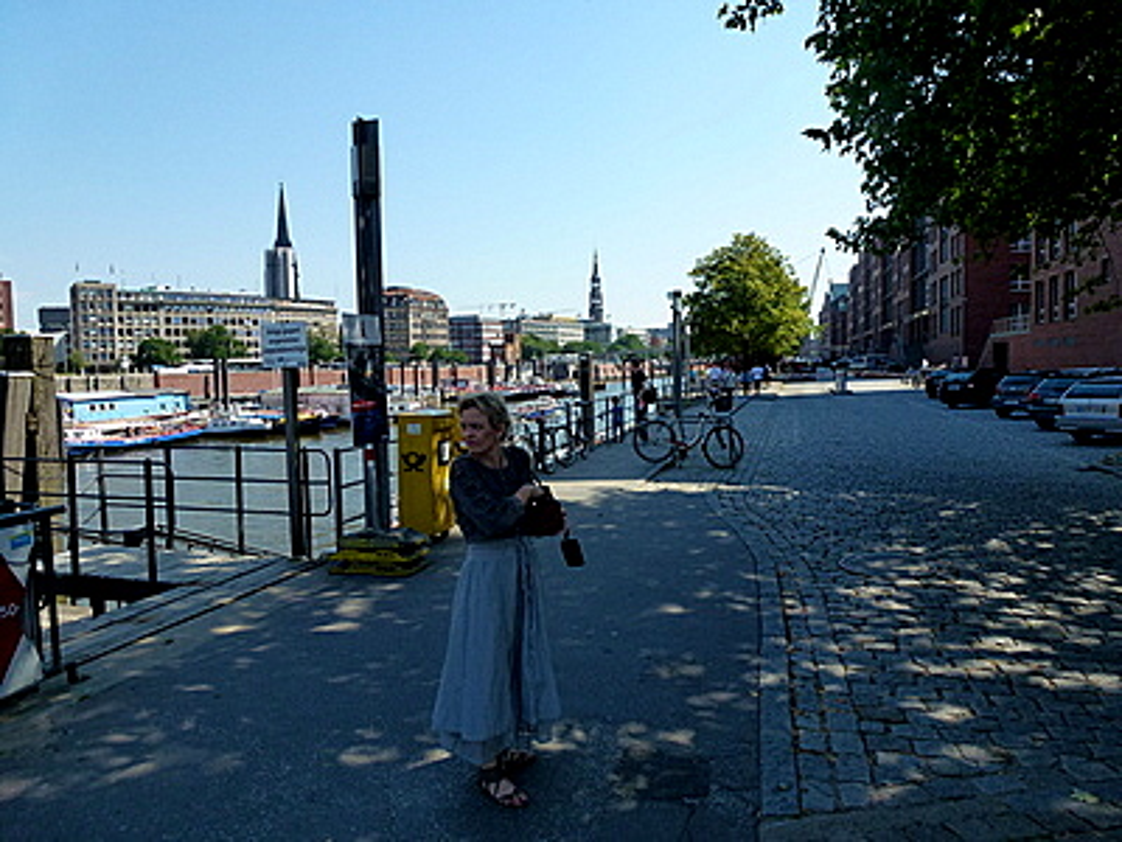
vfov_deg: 56.8
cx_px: 561
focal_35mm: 24
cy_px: 421
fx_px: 778
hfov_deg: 71.6
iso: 160
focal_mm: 4.3
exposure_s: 1/640
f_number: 4
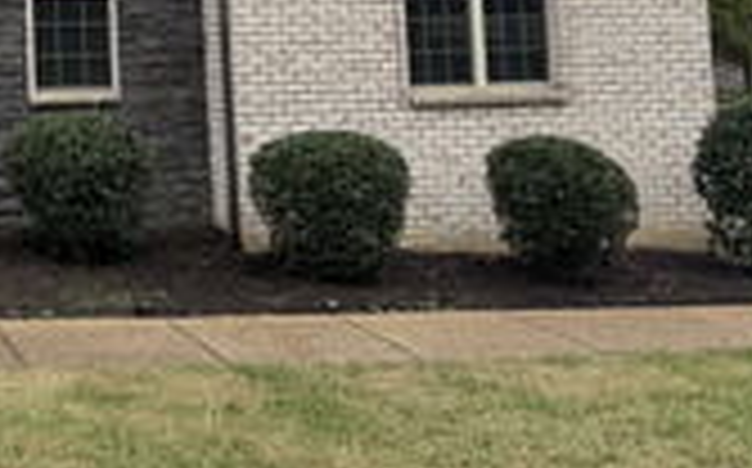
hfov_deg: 29.9
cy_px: -140
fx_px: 1249
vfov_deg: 19.6
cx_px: -86
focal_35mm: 61
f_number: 1.78
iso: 80
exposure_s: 1/1524
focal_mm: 6.76
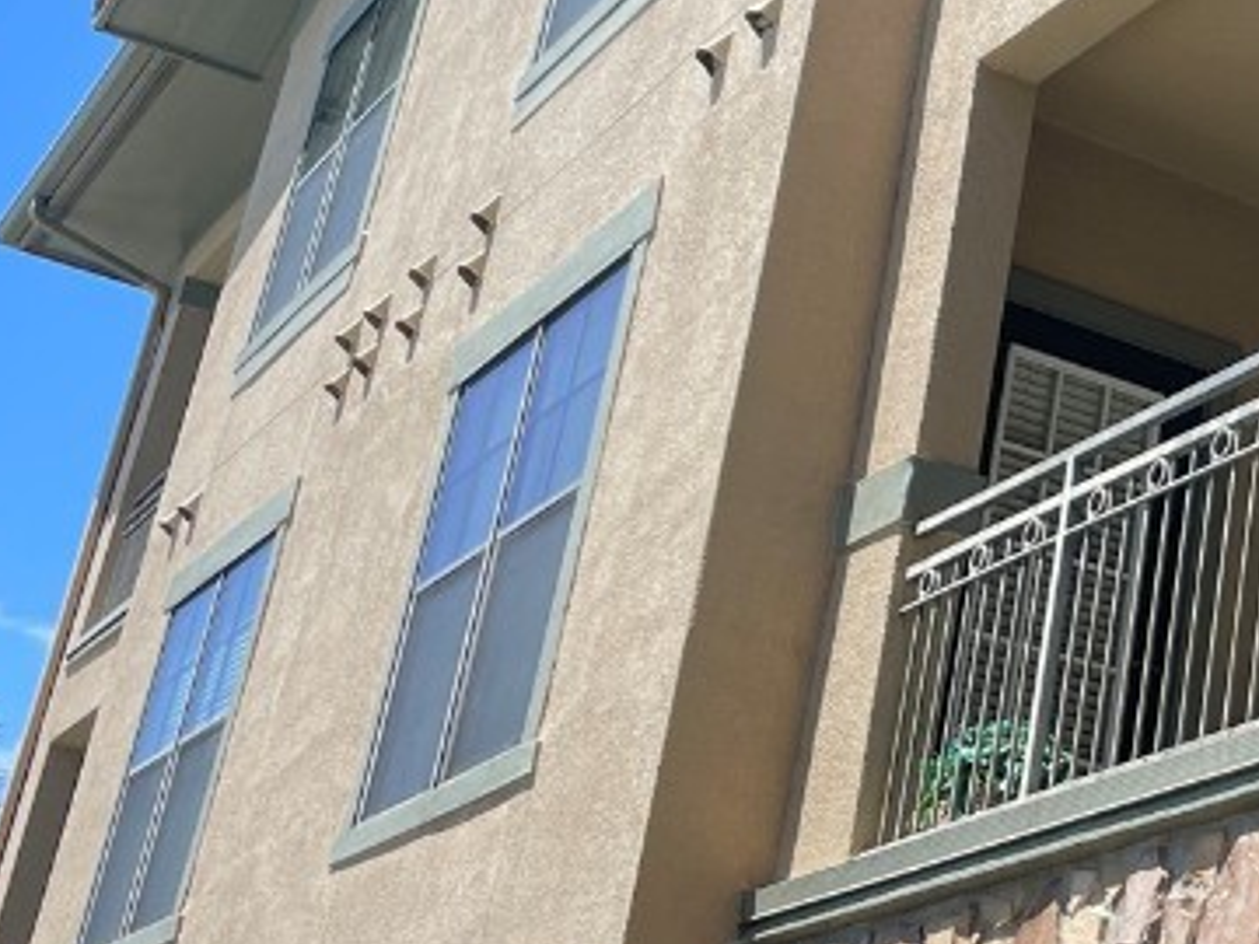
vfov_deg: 19.8
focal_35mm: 74
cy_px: 322
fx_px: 2691
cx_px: 1462
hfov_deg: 24.2
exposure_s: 1/2257
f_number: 1.6
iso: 32
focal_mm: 4.2
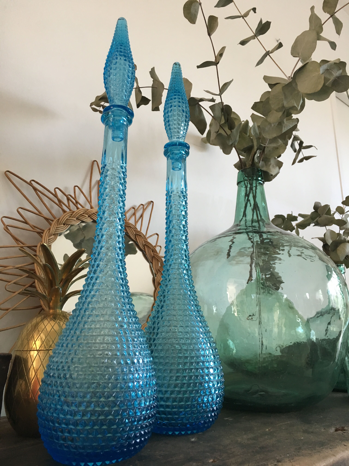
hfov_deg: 48.2
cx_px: 174
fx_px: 390
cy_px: 233
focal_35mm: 29
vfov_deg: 61.7
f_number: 2.2
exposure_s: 1/33
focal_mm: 4.15
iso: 125
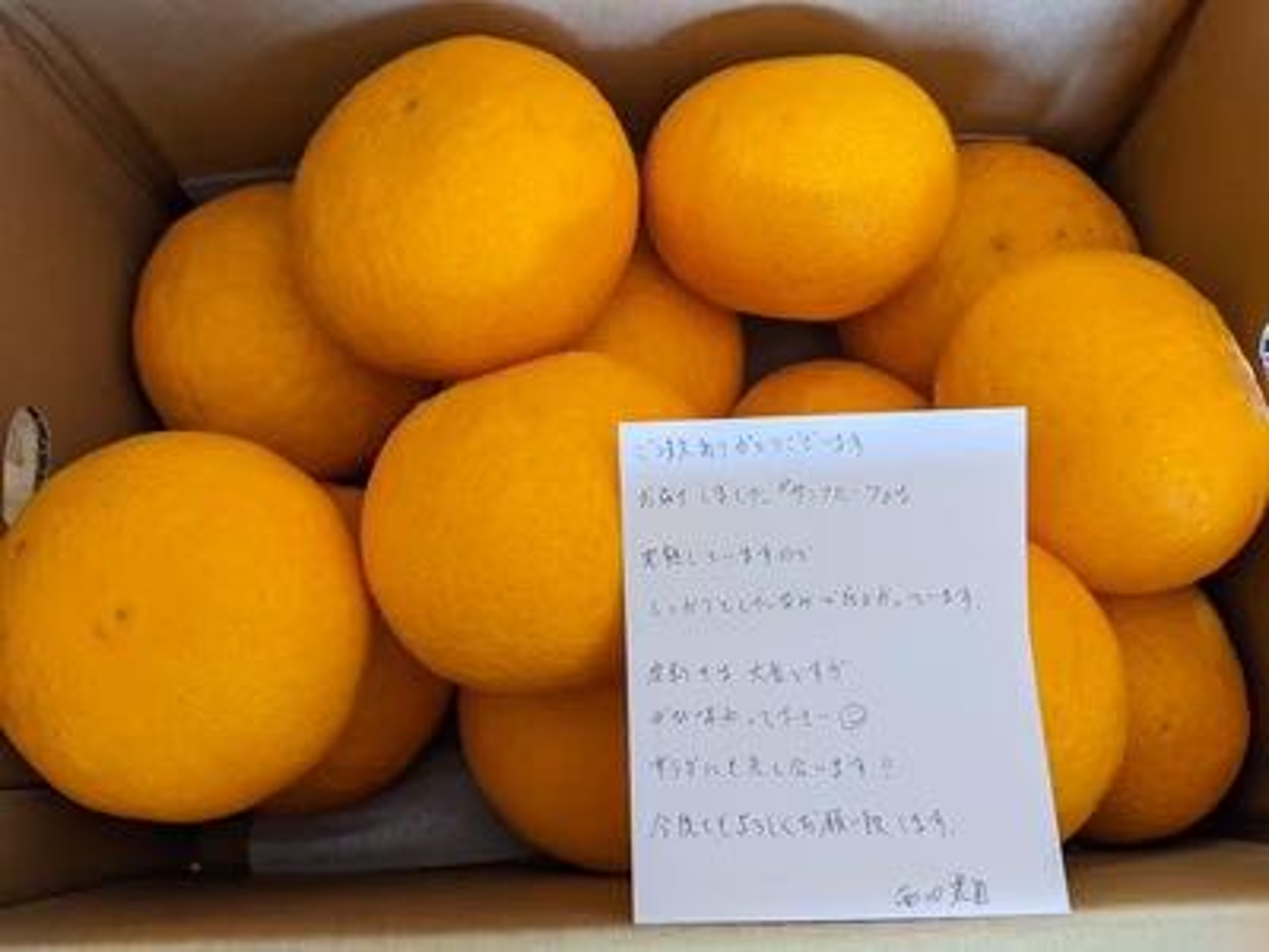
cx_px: 634
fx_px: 990
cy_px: 476
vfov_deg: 51.4
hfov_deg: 65.3
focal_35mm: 27
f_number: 1.8
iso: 314
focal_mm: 4.44
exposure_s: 1/40
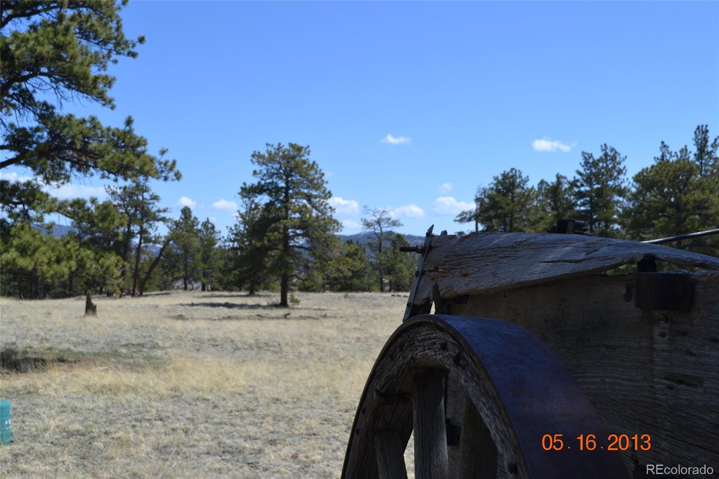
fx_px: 958
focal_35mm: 48
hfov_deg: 41.1
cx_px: 360
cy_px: 240
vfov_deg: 28.1
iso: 100
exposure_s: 1/200
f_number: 7.1
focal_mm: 32
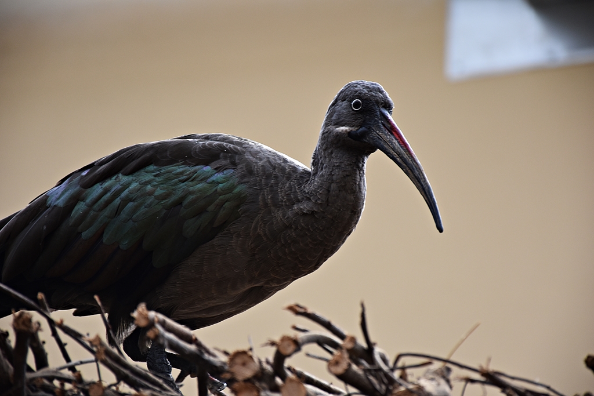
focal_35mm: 210
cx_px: 297
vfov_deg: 6.5
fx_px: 3465
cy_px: 198
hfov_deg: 9.8
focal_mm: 140
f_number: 5.6
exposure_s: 1/250
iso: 450
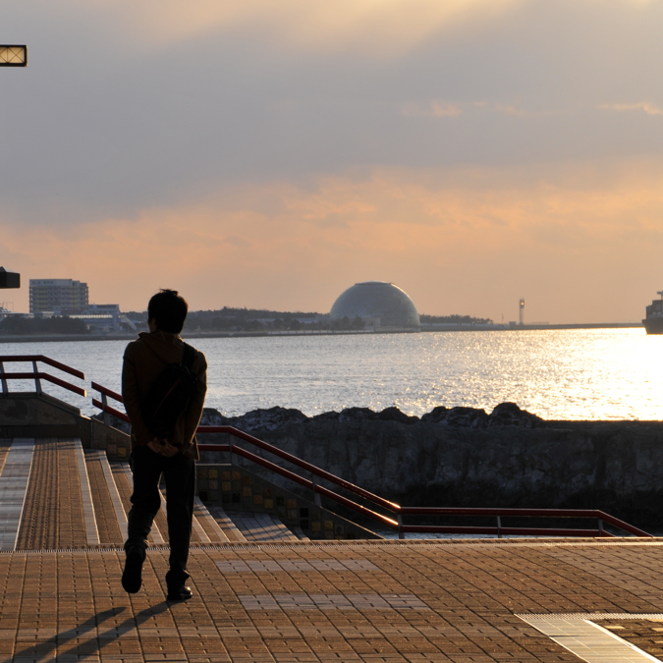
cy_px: 331
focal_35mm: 166
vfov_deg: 10.5
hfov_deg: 10.5
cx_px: 187
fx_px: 3597
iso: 200
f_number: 11
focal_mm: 86
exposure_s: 1/320
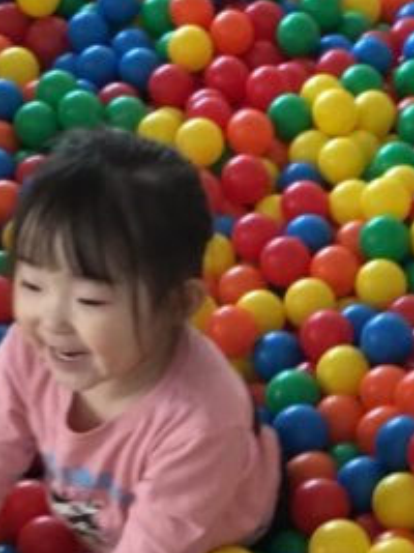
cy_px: 512
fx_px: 1803
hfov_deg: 12.9
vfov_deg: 17.1
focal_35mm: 113
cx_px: 433
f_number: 2.2
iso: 40
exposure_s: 1/15
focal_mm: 4.15
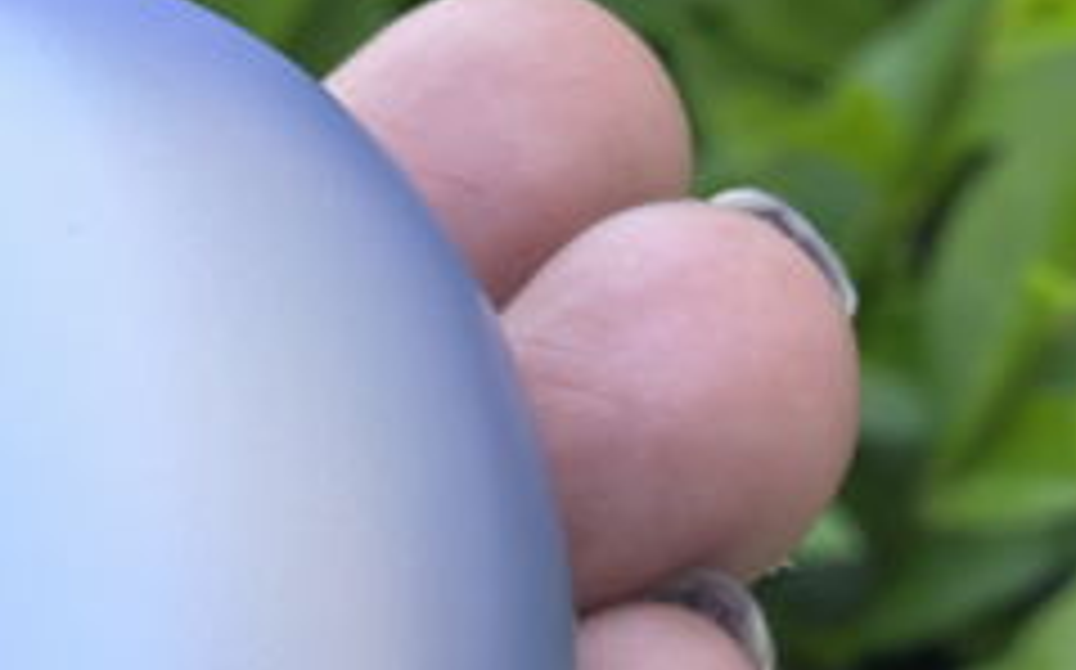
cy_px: 821
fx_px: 4806
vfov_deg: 7.9
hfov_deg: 12.5
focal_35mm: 164
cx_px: -119
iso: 64
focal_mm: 8.5
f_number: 4
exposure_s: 1/100
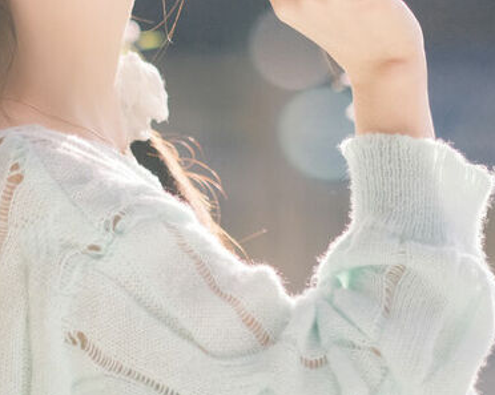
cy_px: -25
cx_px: 387
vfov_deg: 2.9
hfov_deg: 3.6
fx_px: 7876
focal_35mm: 538
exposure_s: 1/4700
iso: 1000
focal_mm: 135
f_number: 2
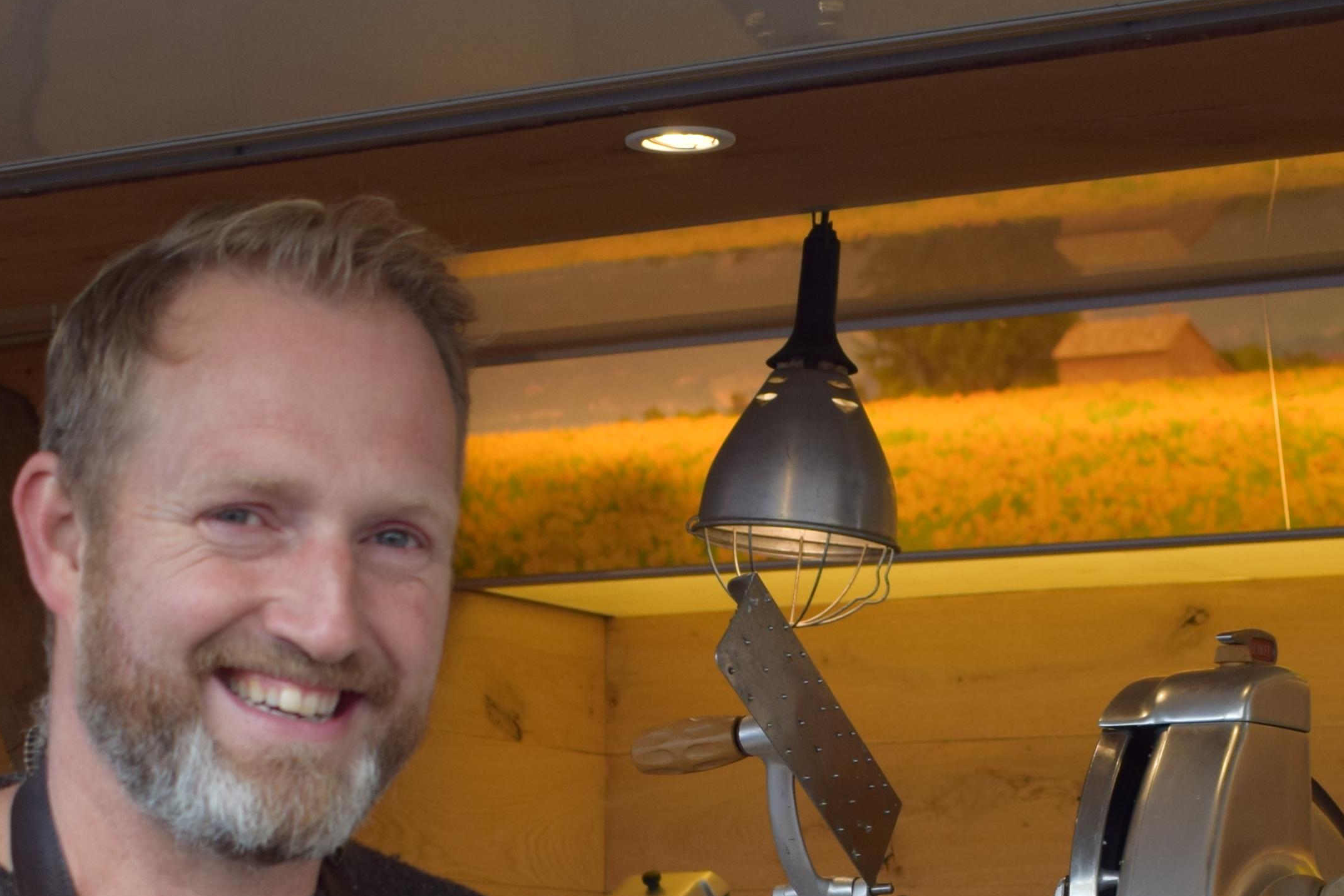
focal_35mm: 96
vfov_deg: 13.6
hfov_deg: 21.2
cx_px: 678
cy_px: 1205
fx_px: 3599
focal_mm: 23
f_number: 3.8
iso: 200
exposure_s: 1/400
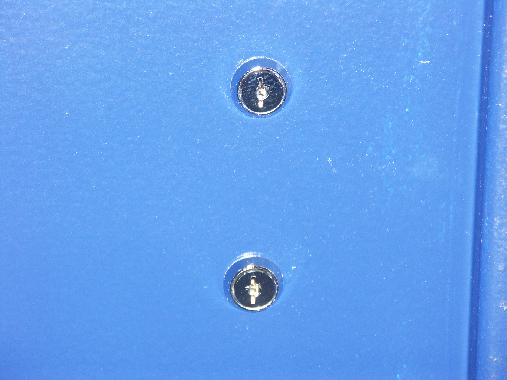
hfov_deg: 9.9
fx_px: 2930
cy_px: 190
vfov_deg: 7.4
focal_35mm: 200
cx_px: 254
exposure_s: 1/200
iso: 200
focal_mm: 50.69
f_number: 3.5
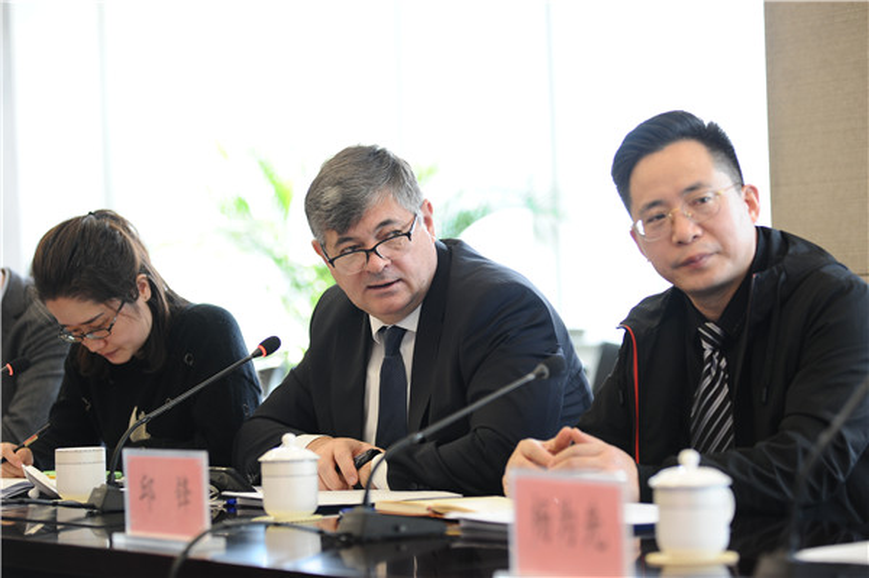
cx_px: 434
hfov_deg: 18.3
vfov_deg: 12.2
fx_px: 2701
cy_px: 289
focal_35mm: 112
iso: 800
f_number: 4
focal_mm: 112
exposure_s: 1/100
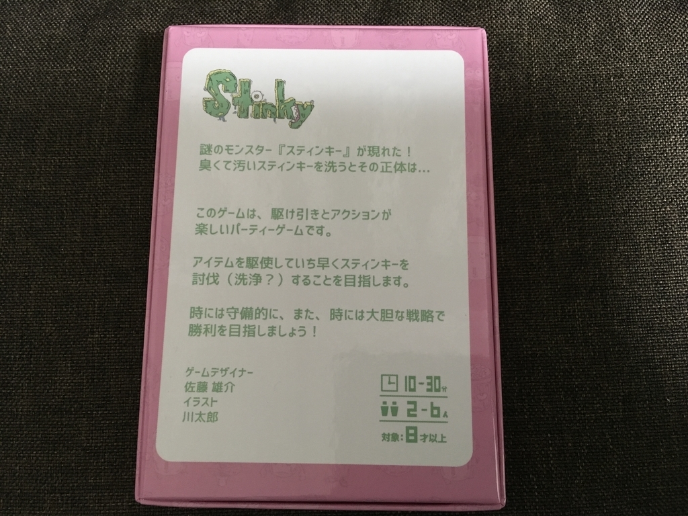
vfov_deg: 48.2
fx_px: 576
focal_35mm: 29
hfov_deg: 61.7
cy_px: 258
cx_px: 344
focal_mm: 4.15
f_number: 2.2
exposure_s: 1/17
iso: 200
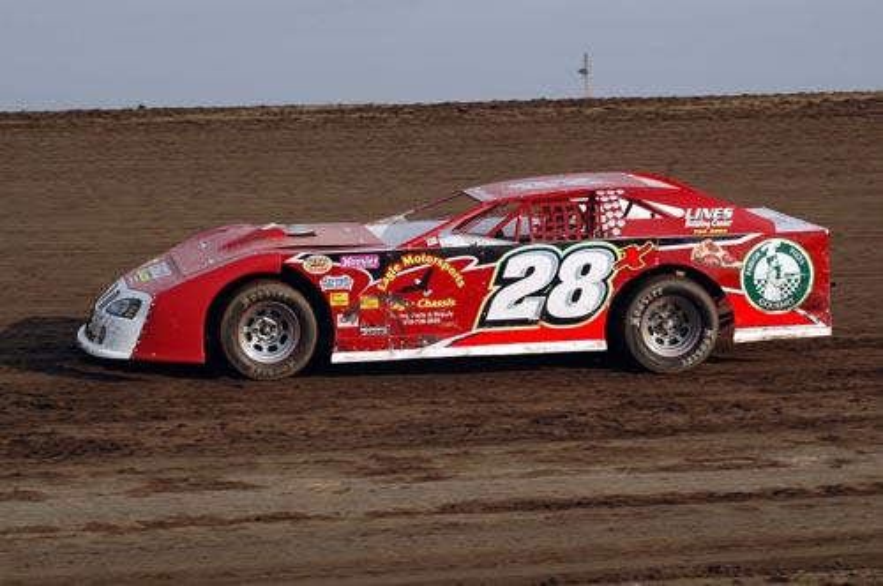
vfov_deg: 9.1
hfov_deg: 13.7
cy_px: 293
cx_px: 442
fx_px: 3674
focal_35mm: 150
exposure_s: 1/500
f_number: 8
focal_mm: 100
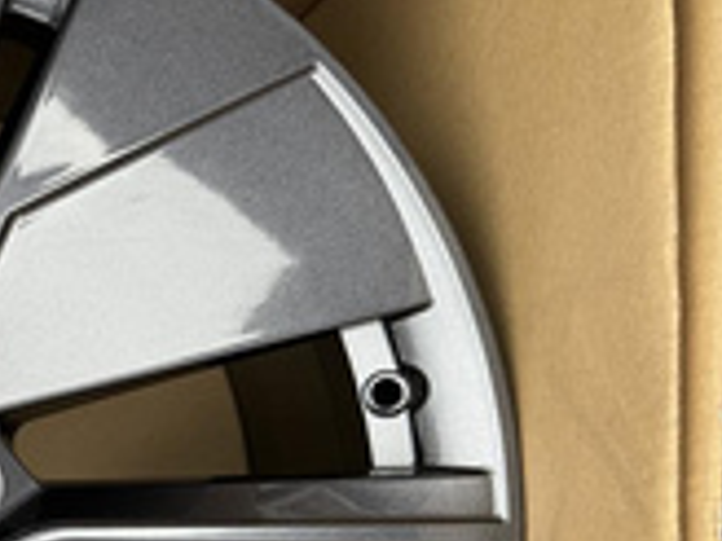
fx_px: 1377
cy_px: 515
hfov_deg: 24.8
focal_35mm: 66
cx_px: -264
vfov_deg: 21.6
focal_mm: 6.86
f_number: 1.78
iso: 80
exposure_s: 1/518
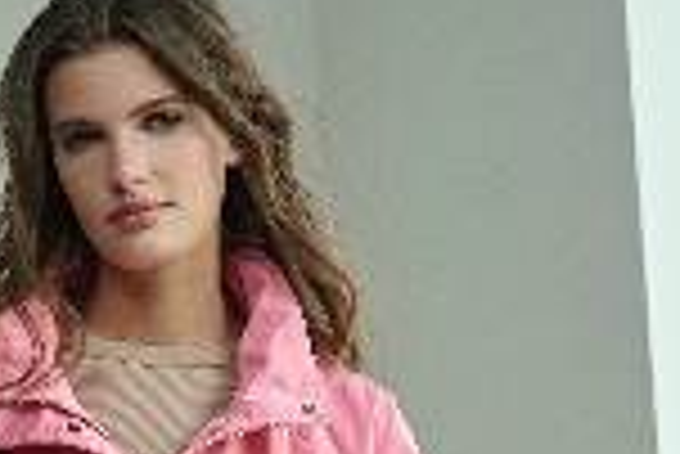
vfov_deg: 9.4
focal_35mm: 142
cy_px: 654
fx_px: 2685
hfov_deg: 14.2
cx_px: -14
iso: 200
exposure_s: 1/200
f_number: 4
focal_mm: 43
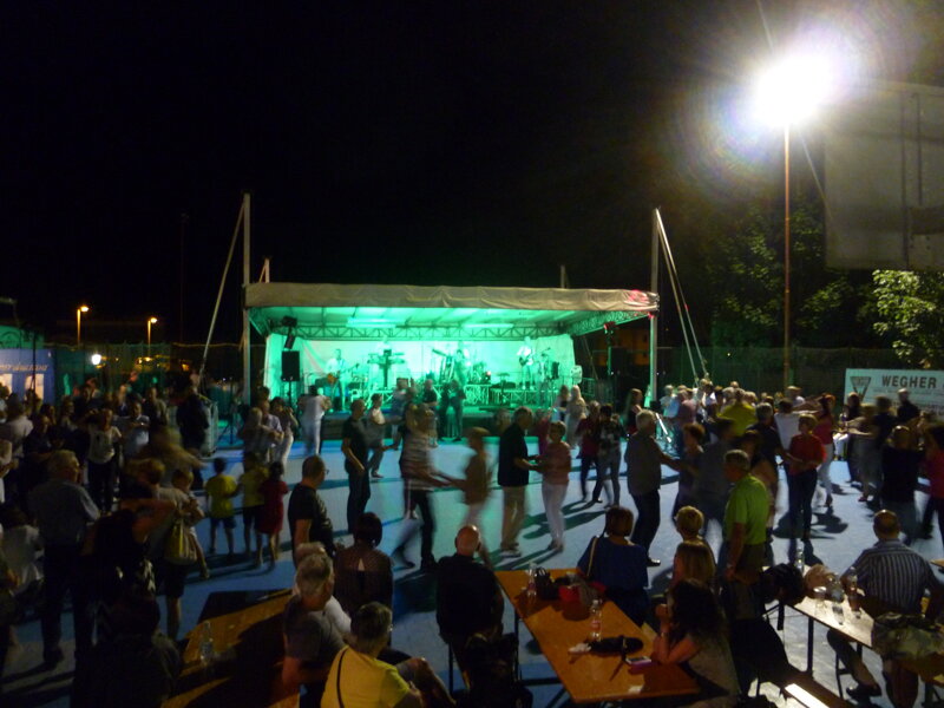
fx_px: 764
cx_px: 472
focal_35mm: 28
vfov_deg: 49.7
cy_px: 354
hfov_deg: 63.4
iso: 400
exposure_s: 1/5
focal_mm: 5
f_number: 2.8
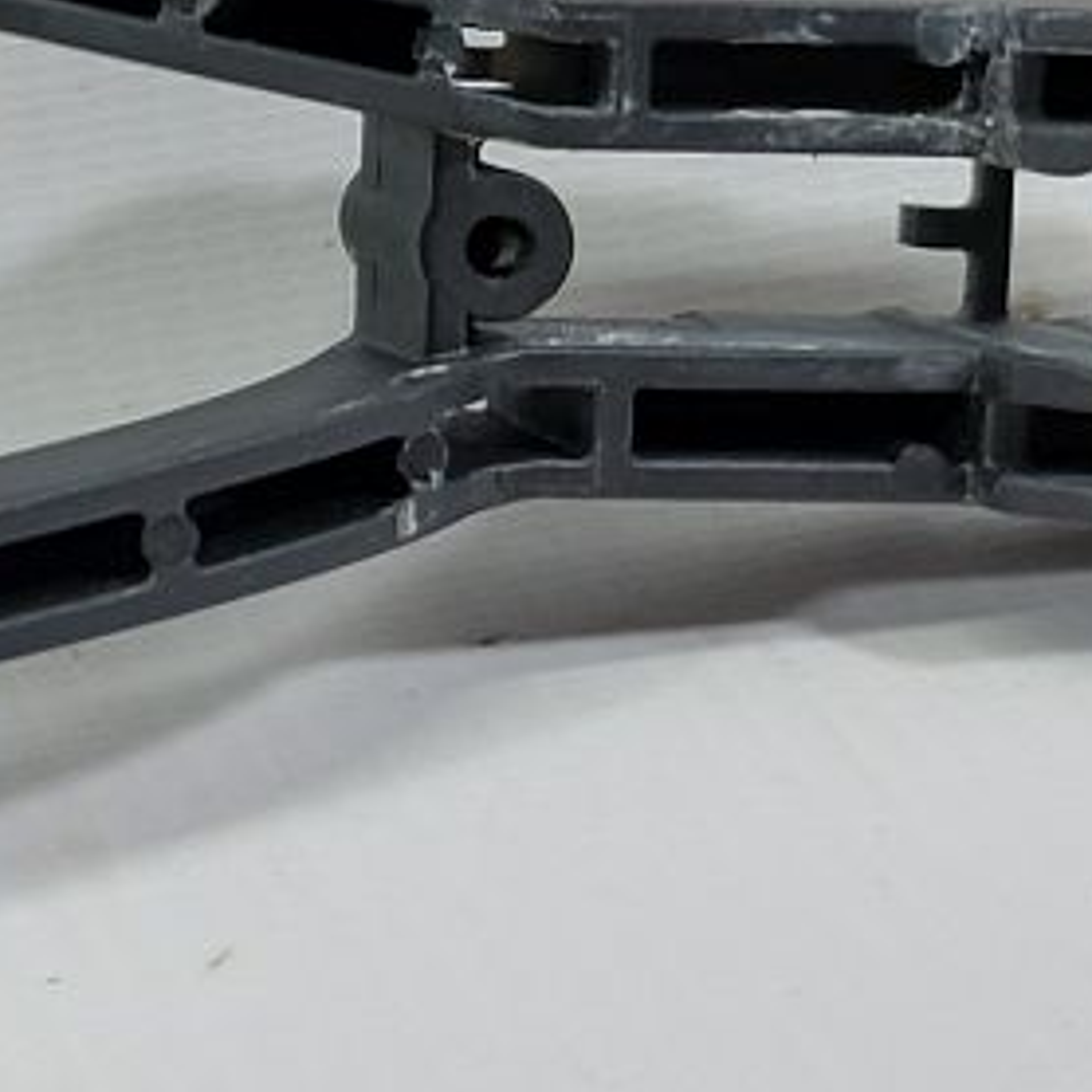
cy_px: 122
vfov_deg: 16.2
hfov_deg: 14.5
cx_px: -843
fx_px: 3783
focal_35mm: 106
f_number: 1.8
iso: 80
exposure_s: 1/50
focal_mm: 5.23
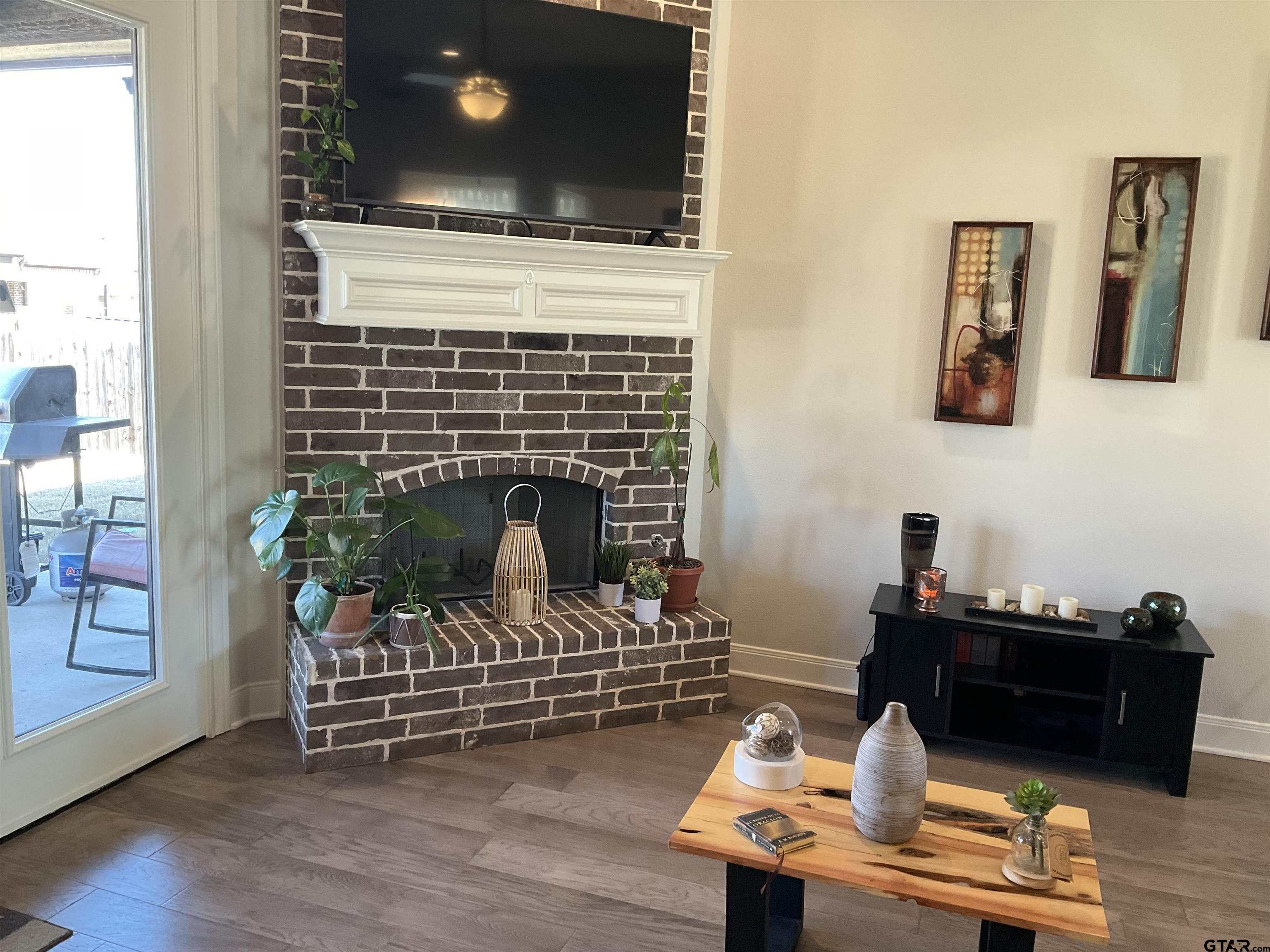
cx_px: 635
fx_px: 1064
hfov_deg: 61.7
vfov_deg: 48.2
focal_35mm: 29
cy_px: 476
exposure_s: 1/60
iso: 100
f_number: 1.8
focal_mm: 3
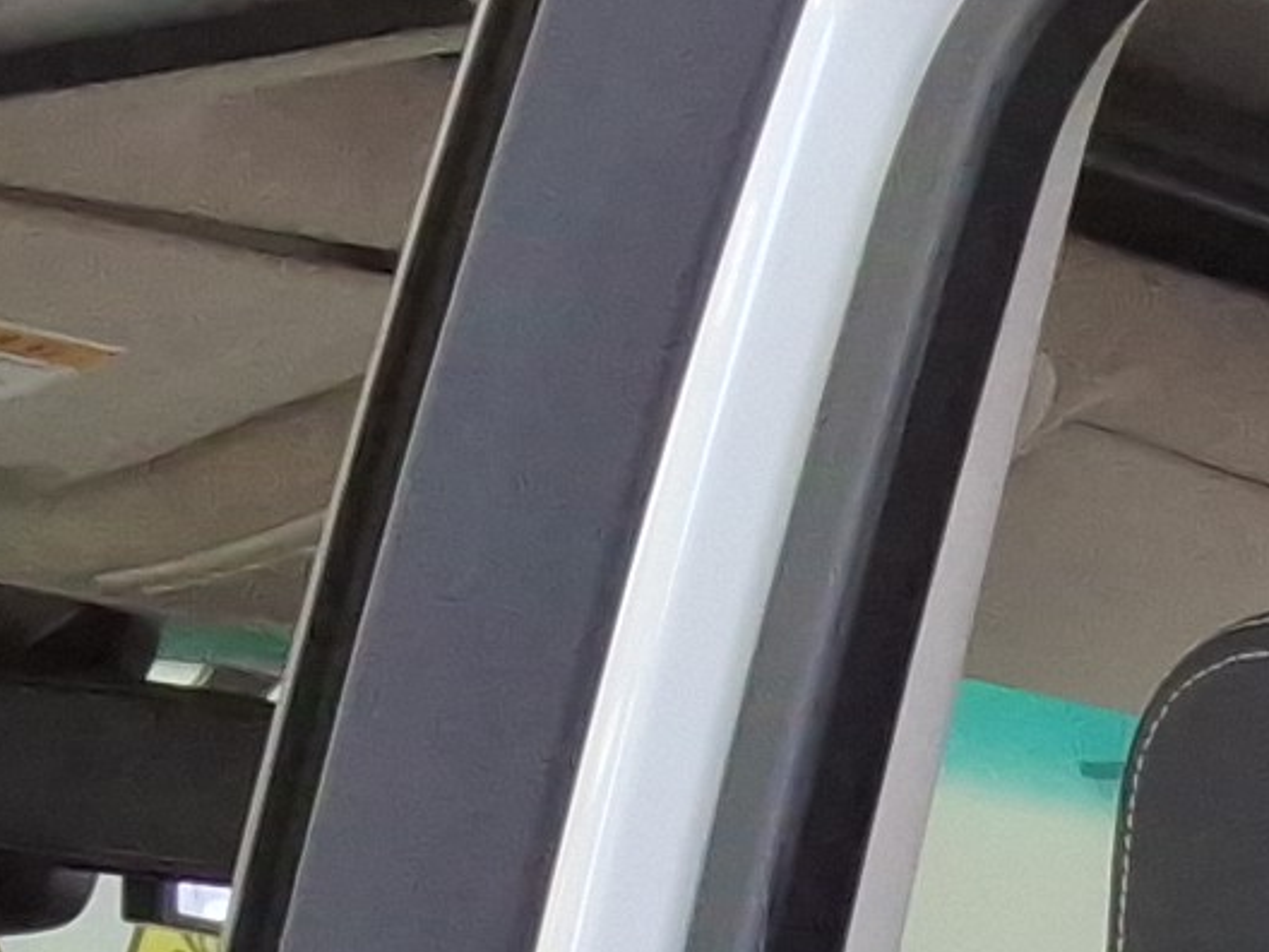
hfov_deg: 10.7
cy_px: 2644
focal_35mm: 173
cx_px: 2254
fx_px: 6342
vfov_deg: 7.7
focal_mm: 2.91
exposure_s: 1/120
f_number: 1.9
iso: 53
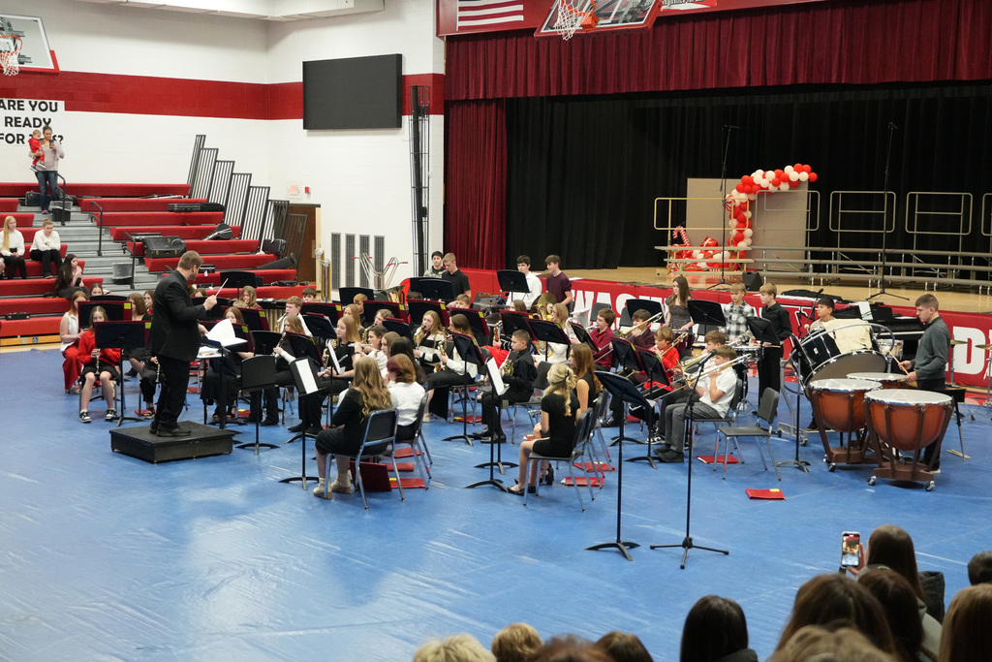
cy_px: 331
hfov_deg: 38.9
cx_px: 496
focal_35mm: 51
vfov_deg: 26.5
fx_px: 1405
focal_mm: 34
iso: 5000
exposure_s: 1/200
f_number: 4.5
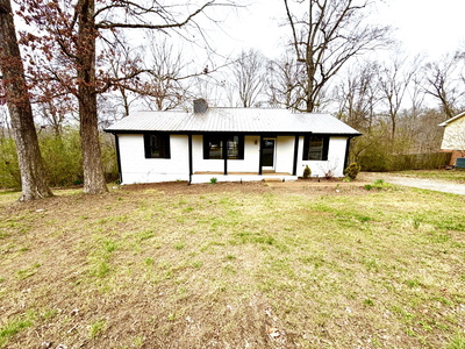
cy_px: 174
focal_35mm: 14
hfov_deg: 102.1
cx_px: 232
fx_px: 188
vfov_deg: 85.7
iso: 40
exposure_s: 1/585
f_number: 2.2
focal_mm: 2.22
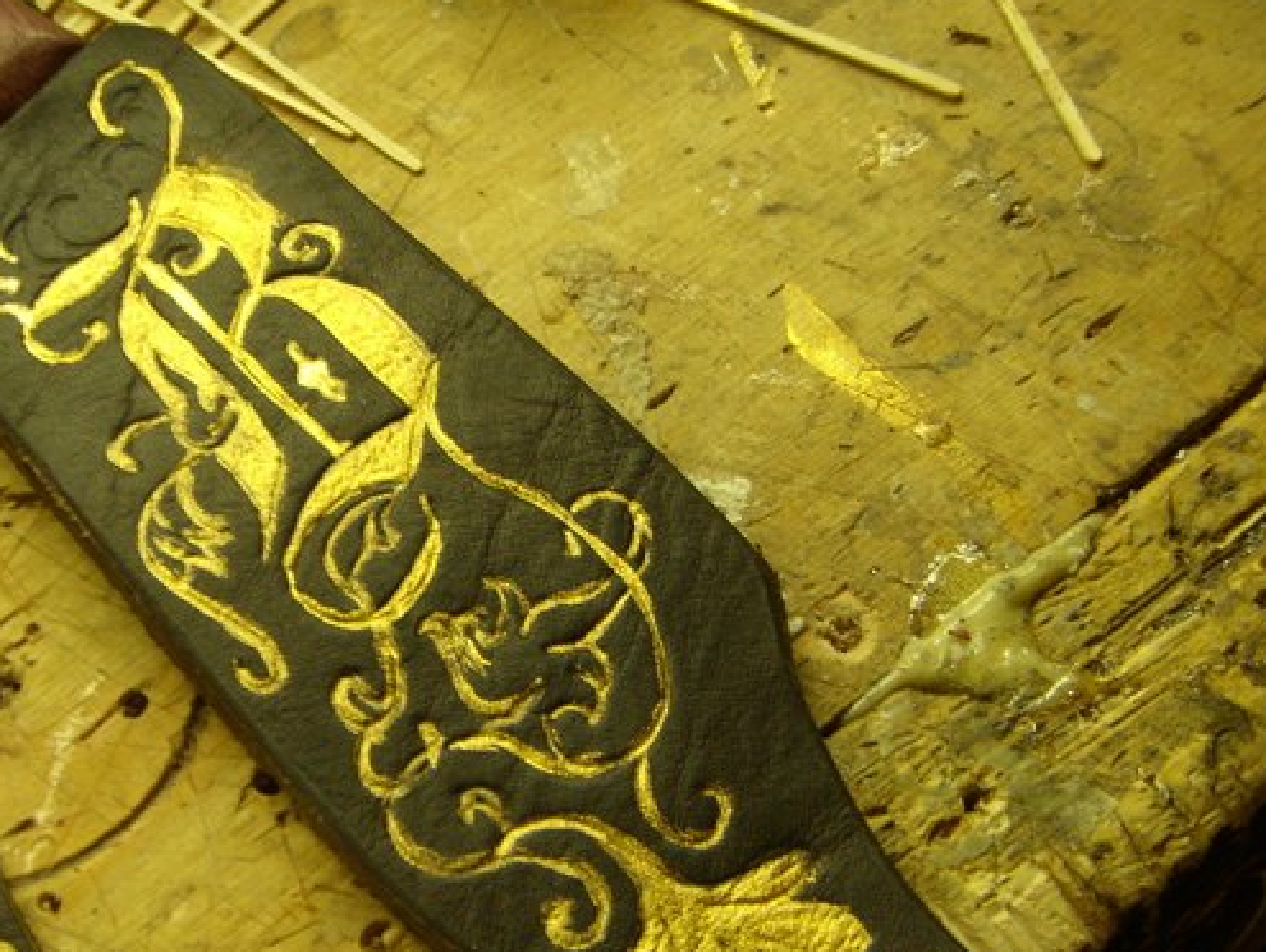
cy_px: 601
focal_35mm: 54
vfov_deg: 27.0
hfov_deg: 35.3
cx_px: 483
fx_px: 1976
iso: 69
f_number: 3.5
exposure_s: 1/30.3
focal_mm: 6.4
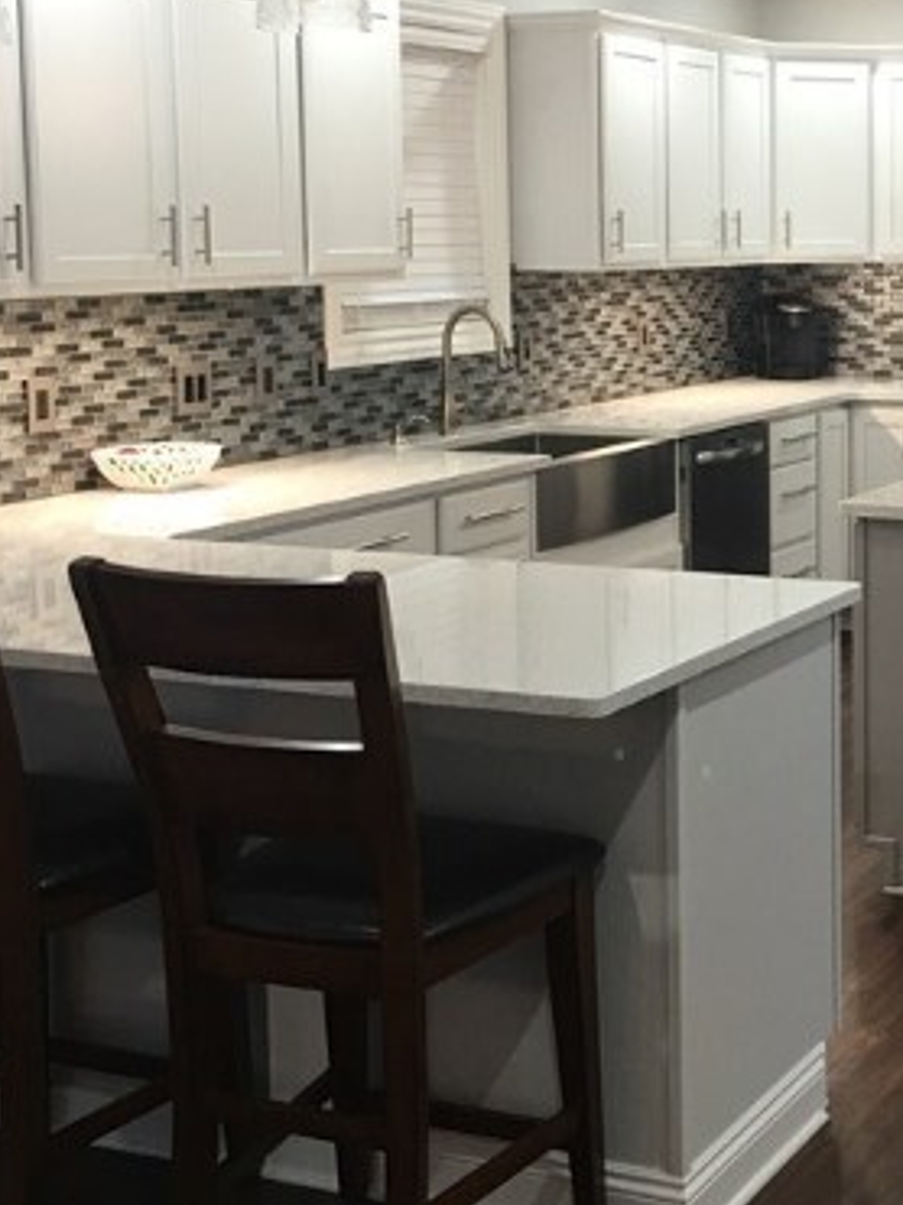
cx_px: 854
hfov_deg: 23.6
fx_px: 2088
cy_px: 448
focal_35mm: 60
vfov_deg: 32.0
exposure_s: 1/15
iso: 25
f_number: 2.2
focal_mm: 4.15
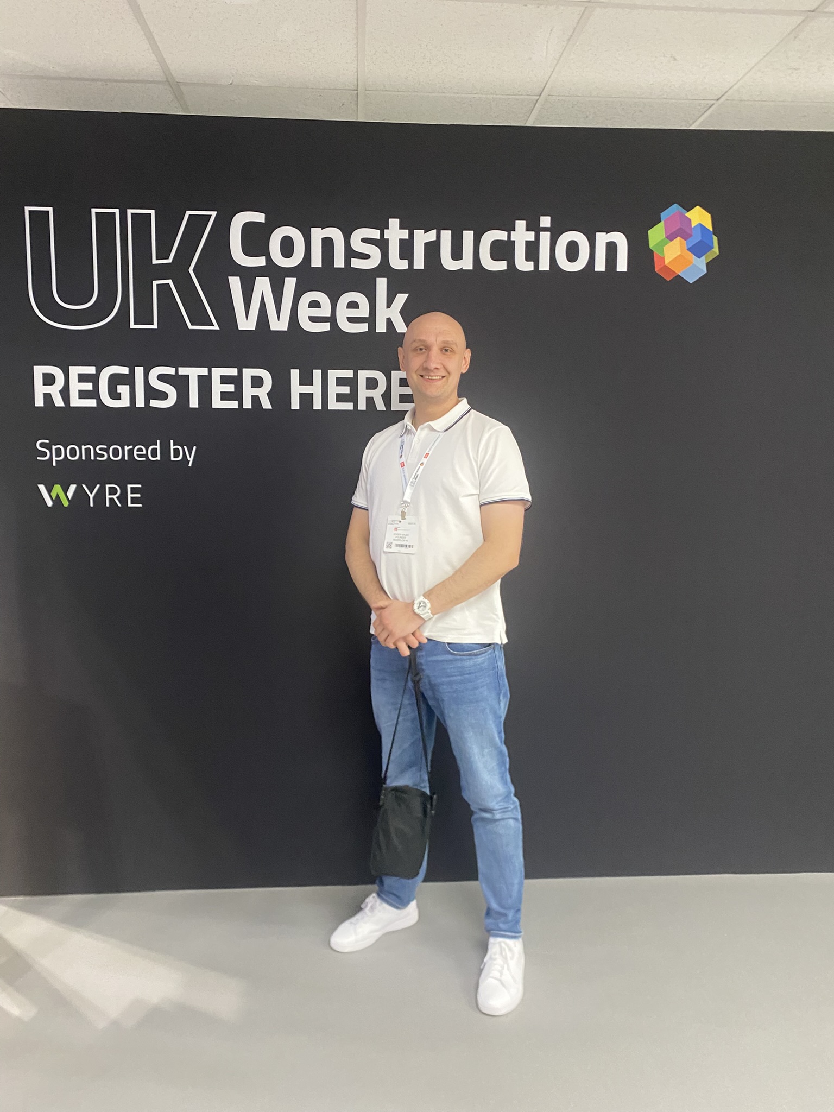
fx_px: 835
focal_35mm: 26
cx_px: 417
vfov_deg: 67.3
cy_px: 556
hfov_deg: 53.1
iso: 320
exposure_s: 1/50
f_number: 1.8
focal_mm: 4.25
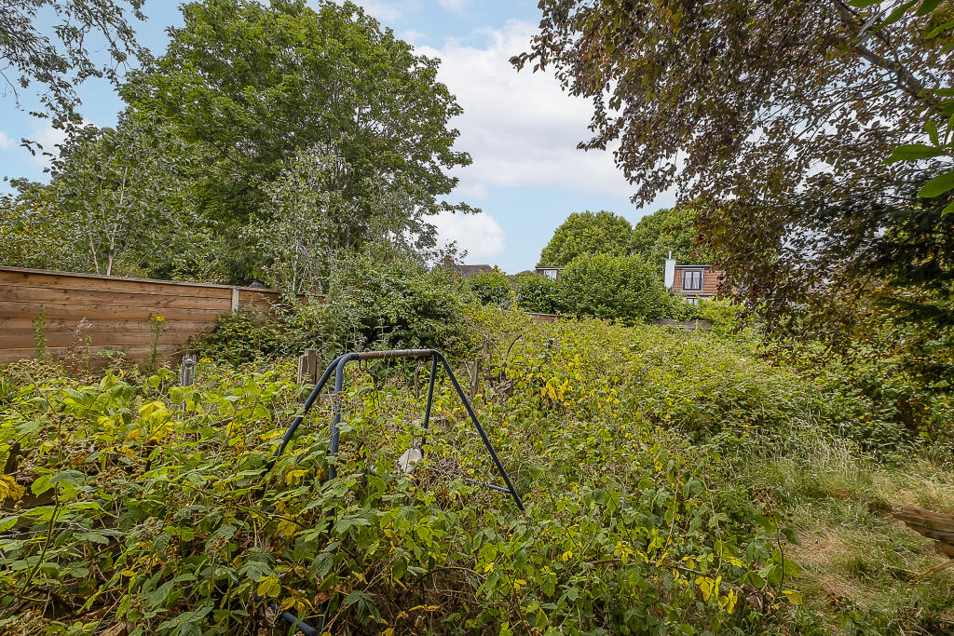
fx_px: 398
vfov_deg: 77.3
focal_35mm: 15
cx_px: 477
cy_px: 318
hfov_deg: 100.4
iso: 250
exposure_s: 1/340
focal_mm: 10
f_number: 7.1
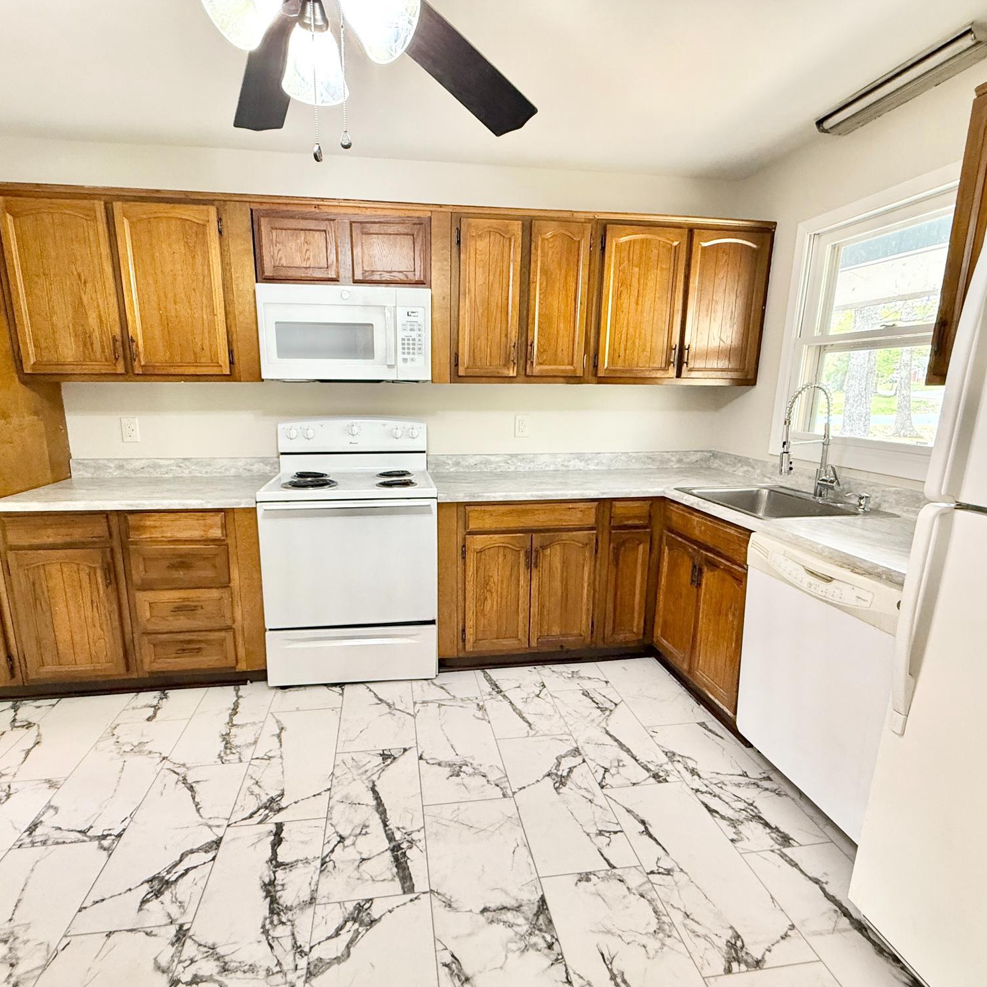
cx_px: 463
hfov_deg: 83.9
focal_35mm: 17
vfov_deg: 84.0
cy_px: 504
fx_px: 548
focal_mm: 2.22
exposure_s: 1/60
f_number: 2.2
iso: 400
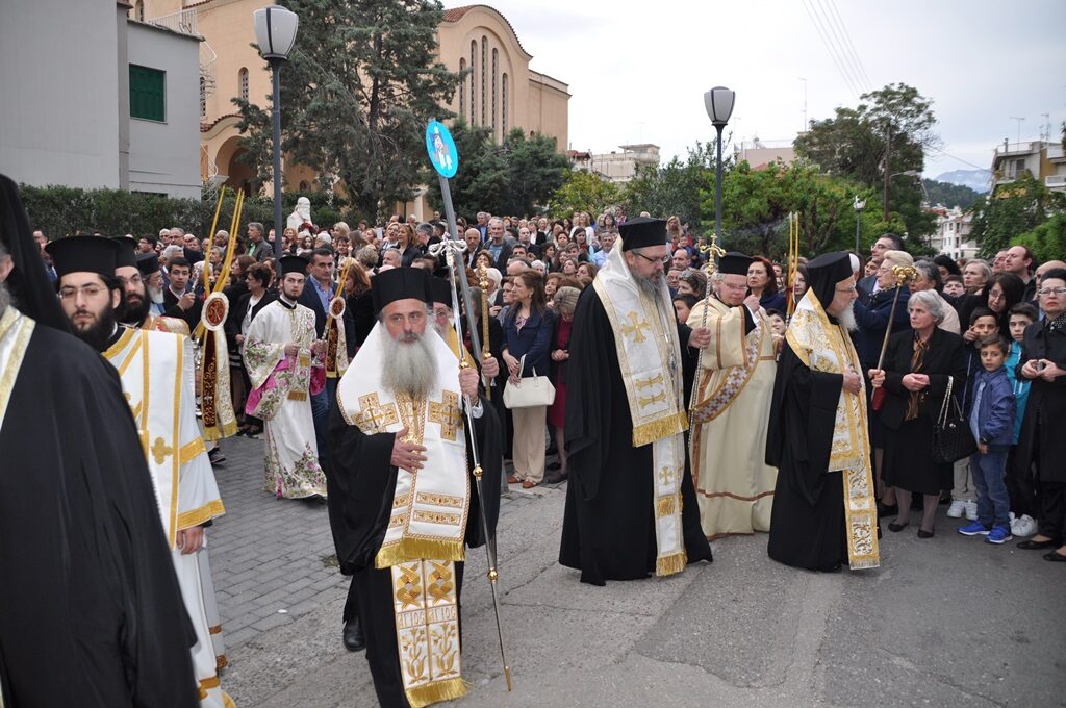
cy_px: 354
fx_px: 798
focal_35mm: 27
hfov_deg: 67.4
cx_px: 533
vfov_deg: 47.8
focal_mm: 18
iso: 250
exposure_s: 1/200
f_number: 3.5
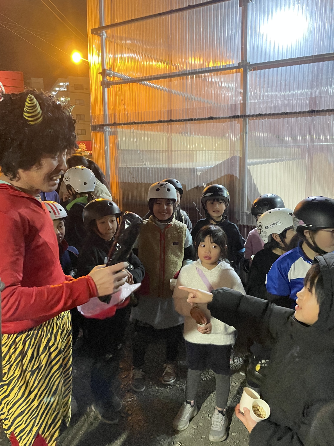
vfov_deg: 63.4
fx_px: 360
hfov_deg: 49.7
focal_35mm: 28
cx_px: 168
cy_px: 212
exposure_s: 1/25
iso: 500
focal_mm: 4.2
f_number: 1.6
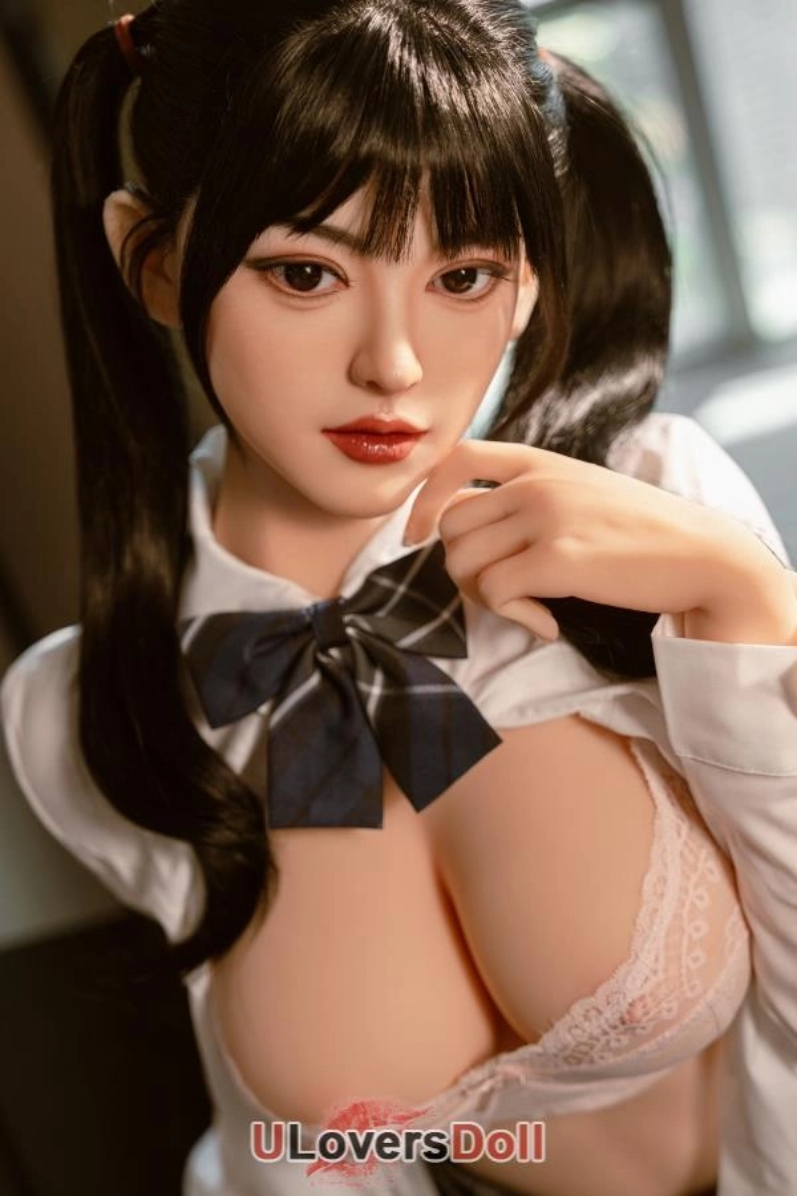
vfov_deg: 32.9
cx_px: 398
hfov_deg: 22.3
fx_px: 2026
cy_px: 598
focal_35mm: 61
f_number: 2.8
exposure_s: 1/125
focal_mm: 61
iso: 100
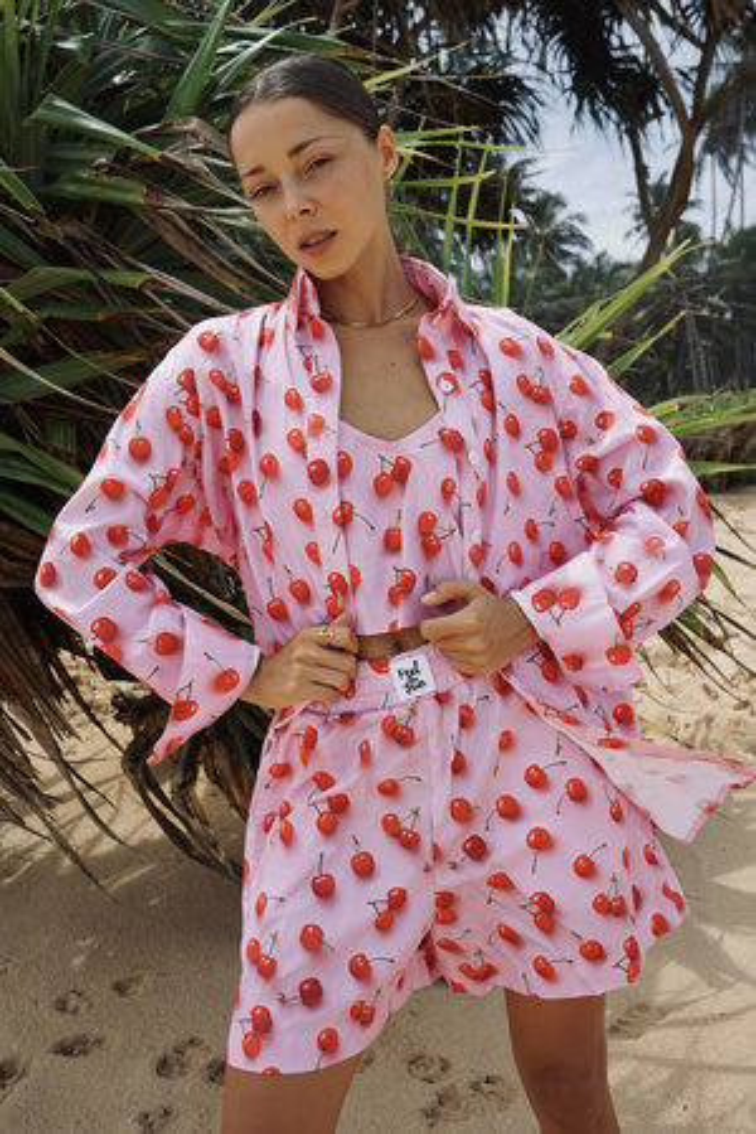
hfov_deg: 45.0
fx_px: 913
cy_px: 567
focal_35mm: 29
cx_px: 378
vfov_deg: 63.7
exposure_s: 1/320
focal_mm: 29
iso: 100
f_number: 8
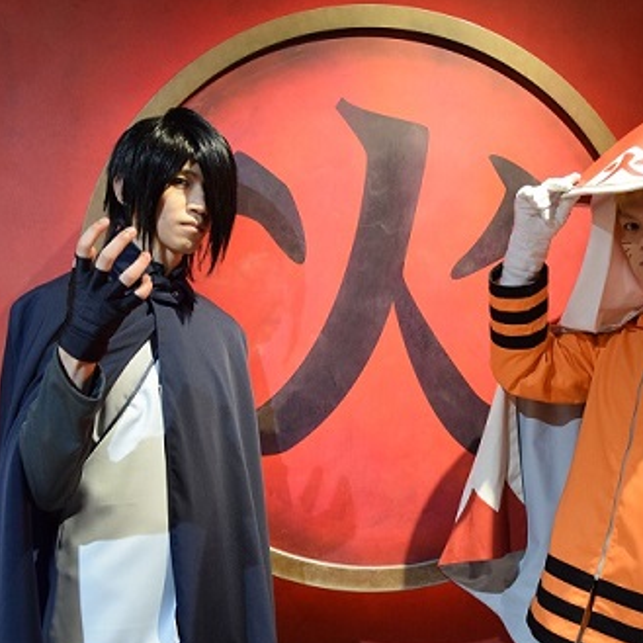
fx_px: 1025
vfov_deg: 34.8
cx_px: 422
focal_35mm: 49
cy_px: 371
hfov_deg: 34.5
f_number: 5
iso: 2000
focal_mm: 21
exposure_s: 1/60
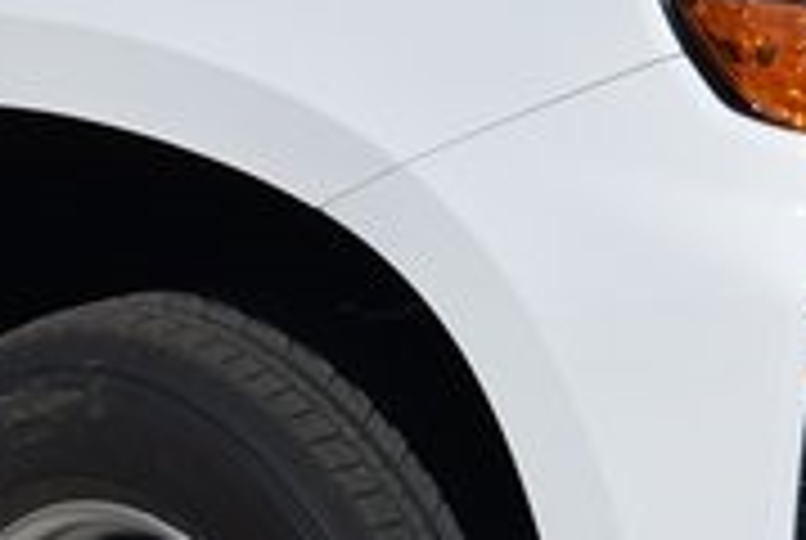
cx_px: 74
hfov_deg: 11.3
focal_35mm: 180
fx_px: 4033
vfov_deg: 7.6
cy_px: 63
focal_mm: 21
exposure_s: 1/2000
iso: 100
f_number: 4.5
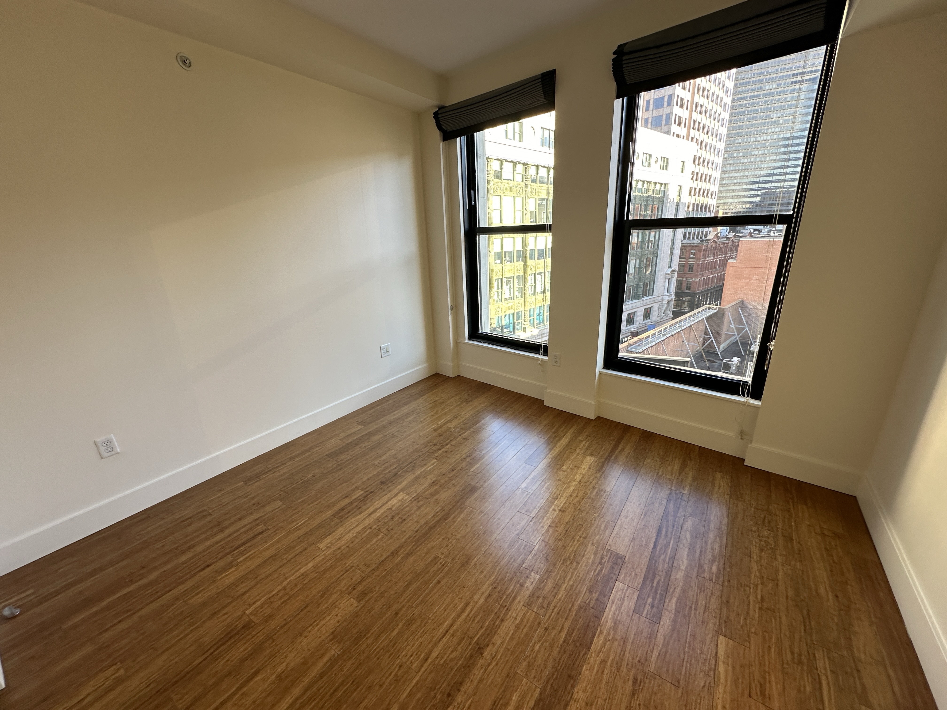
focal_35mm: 14
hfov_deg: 102.1
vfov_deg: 85.7
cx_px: 474
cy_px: 355
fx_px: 383
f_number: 2.2
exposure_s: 1/99
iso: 64
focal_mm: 2.22
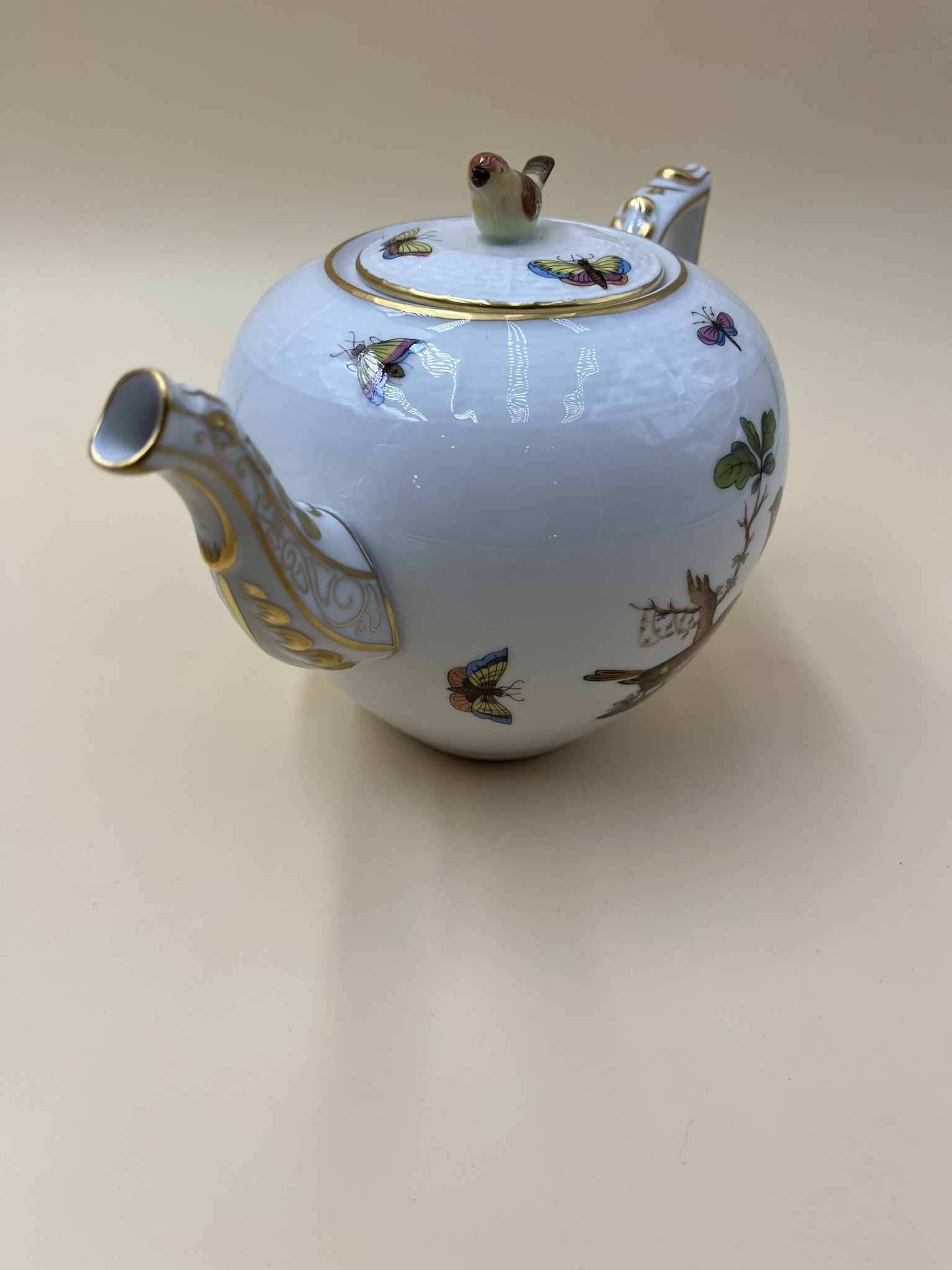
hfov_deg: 53.1
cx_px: 476
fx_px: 953
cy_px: 635
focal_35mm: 26
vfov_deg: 67.3
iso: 50
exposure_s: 1/821
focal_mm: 5.1
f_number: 1.6
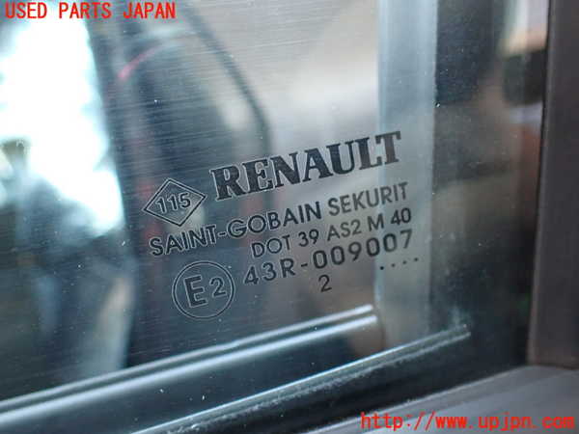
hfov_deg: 60.0
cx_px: 290
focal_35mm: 30
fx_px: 502
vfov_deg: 46.8
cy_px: 217
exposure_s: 1/50
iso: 800
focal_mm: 5.4
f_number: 2.3
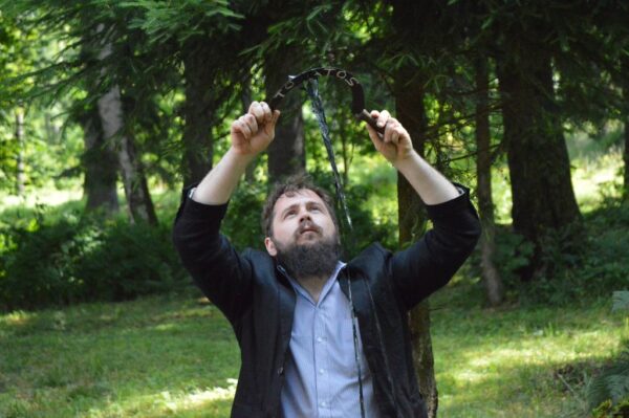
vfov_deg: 13.0
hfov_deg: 19.5
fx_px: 1833
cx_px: 314
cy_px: 209
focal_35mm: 105
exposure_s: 1/2000
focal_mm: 70
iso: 6400
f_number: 4.5
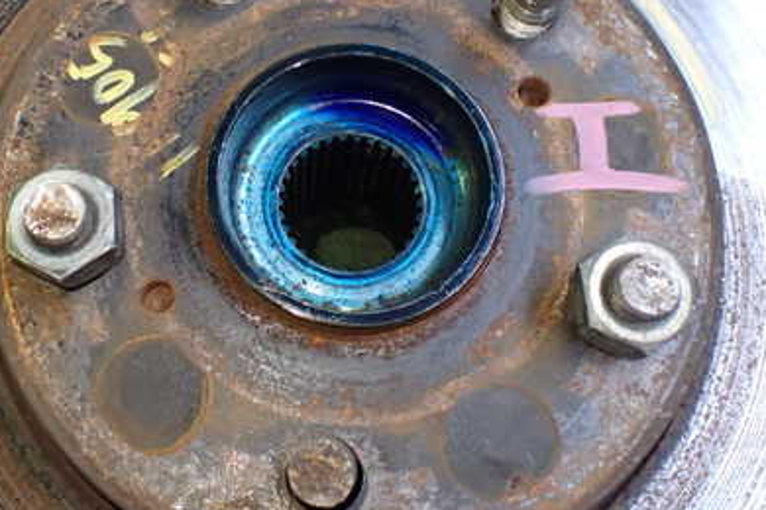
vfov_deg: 28.0
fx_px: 1021
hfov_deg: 40.9
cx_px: 293
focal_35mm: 48
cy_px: 186
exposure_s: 1/100
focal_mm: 5.4
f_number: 2.3
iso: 800
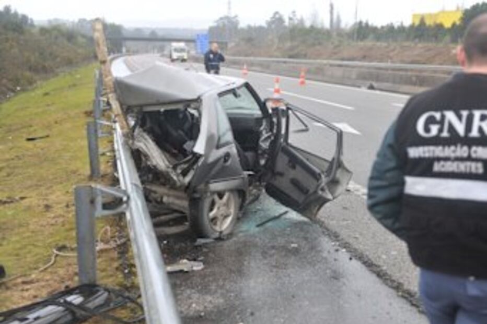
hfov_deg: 41.1
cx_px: 244
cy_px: 162
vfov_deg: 28.1
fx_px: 649
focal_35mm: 48
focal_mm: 48
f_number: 3.2
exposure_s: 1/200
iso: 200
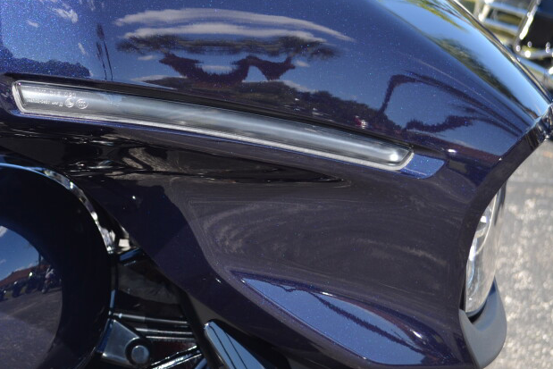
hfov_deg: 21.4
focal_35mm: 93
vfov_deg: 14.7
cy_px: 130
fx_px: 1429
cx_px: 43
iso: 100
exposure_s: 1/200
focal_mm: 32
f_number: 5
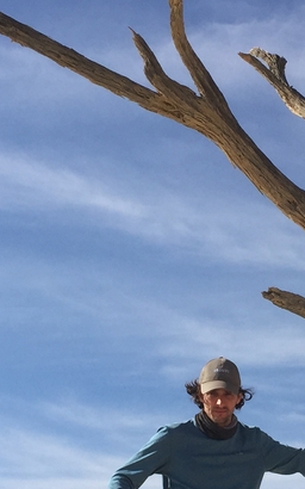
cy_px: 408
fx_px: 1278
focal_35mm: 96
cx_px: 241
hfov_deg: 13.6
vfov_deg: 21.3
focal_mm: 4.15
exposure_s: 1/2825
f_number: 2.2
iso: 32
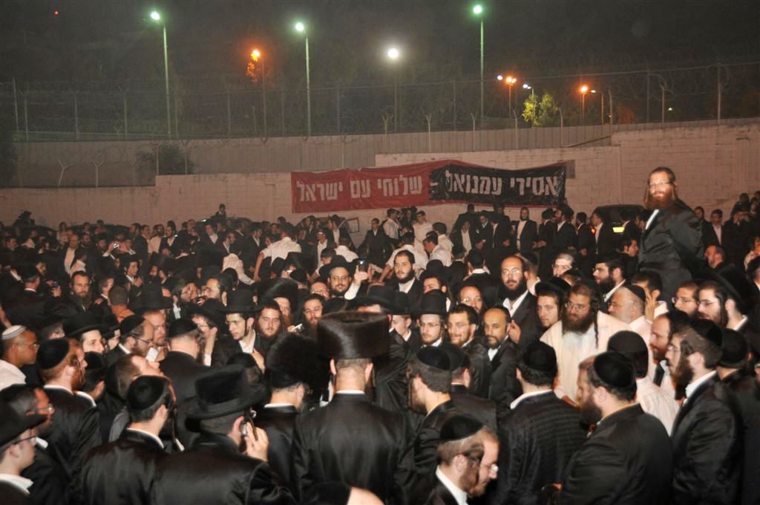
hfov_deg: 41.2
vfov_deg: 28.0
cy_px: 252
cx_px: 380
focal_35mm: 48
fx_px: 1012
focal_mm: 32
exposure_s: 1/60
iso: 800
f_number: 4
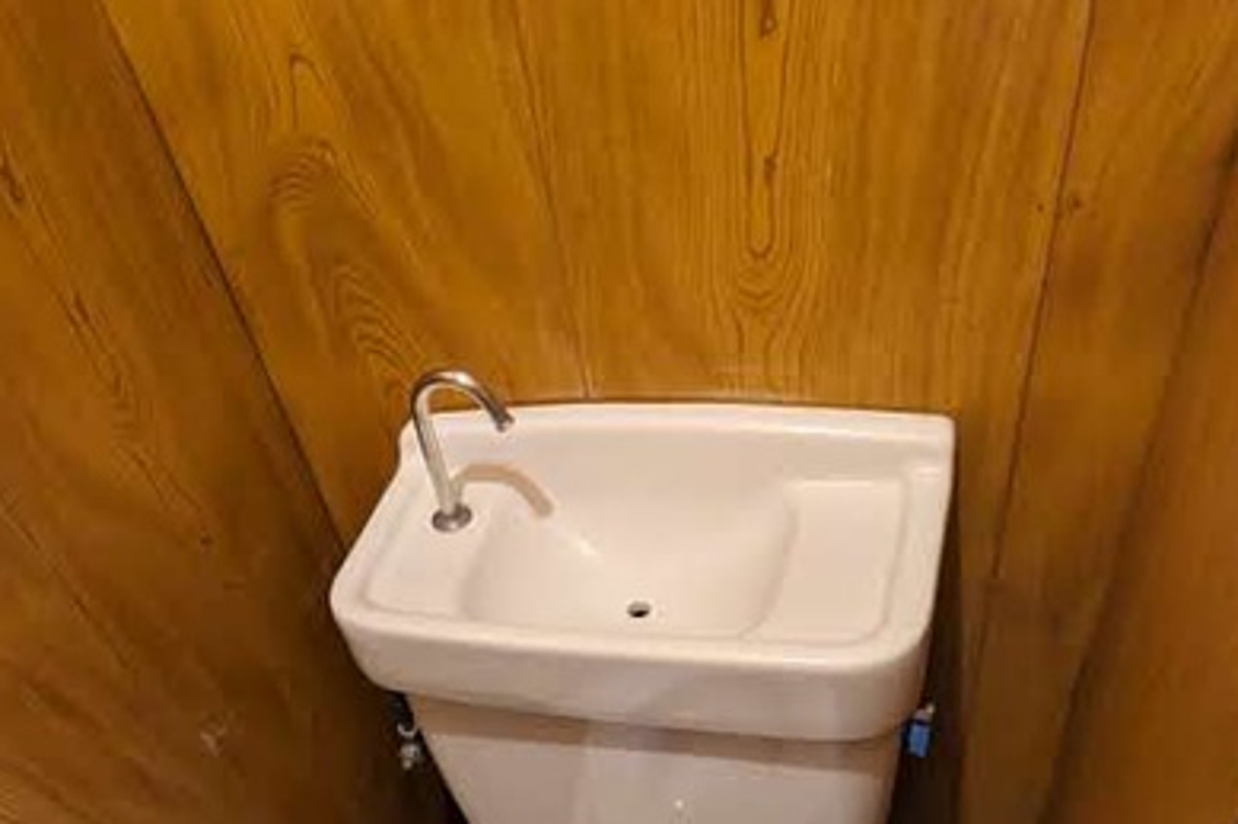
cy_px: 751
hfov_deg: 61.5
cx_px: 503
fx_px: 1031
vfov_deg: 40.1
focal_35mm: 30
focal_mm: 2.35
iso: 423
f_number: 2.2
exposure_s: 1/26.7
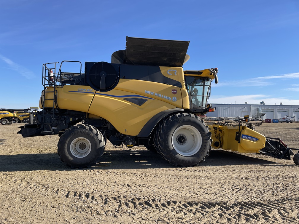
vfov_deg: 53.1
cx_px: 150
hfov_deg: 67.3
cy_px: 112
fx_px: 225
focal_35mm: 26
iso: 32
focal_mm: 4.2
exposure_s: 1/2451
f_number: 1.6
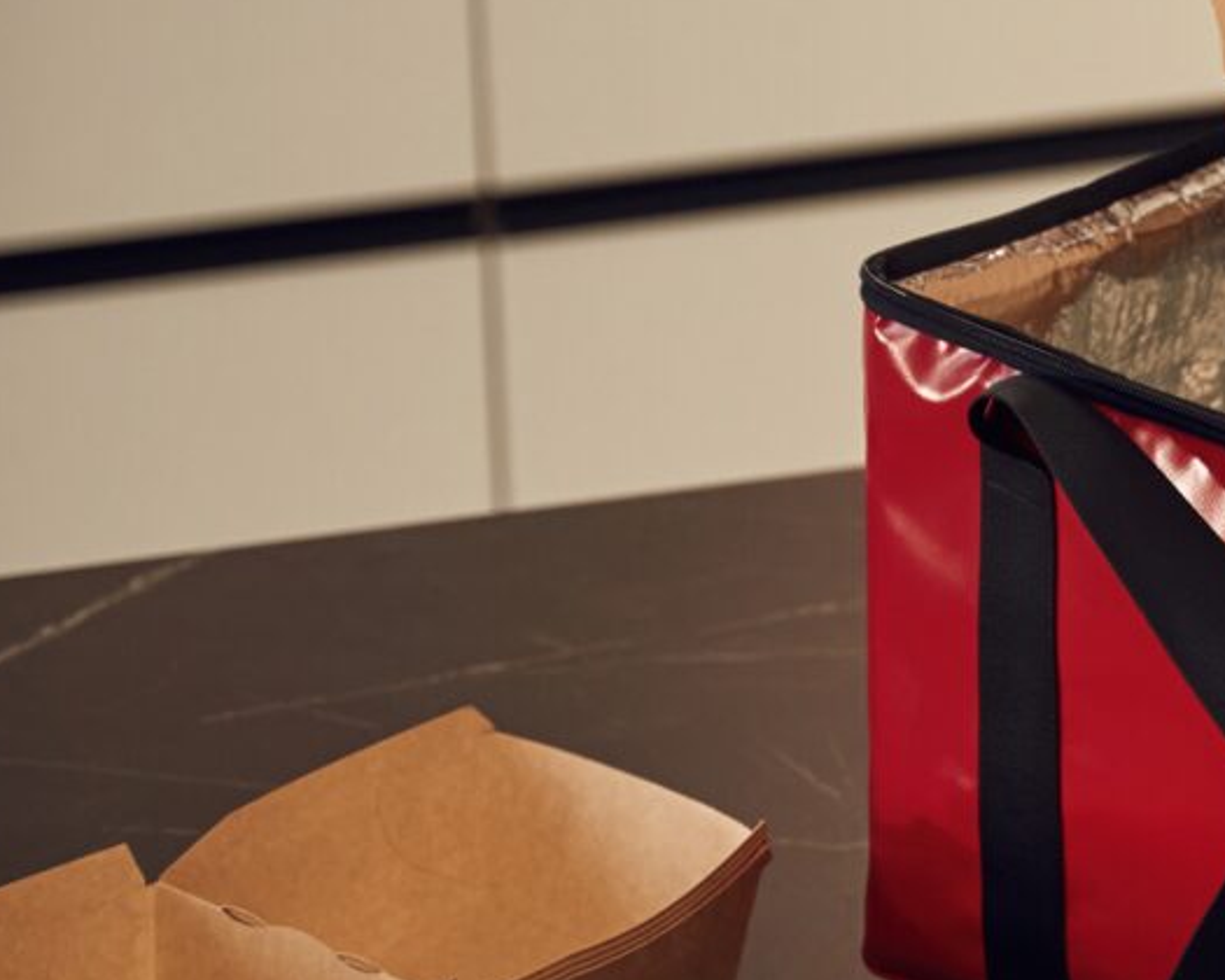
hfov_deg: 9.8
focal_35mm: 192
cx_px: 1764
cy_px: 467
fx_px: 6961
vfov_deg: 8.1
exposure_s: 1/320
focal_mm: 70
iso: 1600
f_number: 3.2
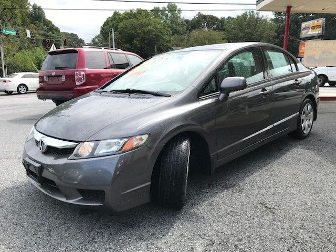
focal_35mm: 28
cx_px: 168
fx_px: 272
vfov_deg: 49.7
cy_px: 126
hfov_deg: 63.4
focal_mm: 3.99
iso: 20
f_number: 1.8
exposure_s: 1/948
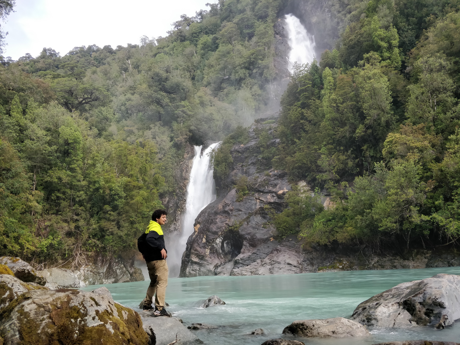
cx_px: 230
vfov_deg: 56.8
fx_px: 319
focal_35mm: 24
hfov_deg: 71.6
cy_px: 172
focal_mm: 4.1
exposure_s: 1/254
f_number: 1.7
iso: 250
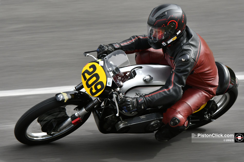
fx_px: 1830
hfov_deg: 7.6
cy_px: 81
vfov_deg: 5.1
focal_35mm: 270
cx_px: 122
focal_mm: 180
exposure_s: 1/160
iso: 220
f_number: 6.3
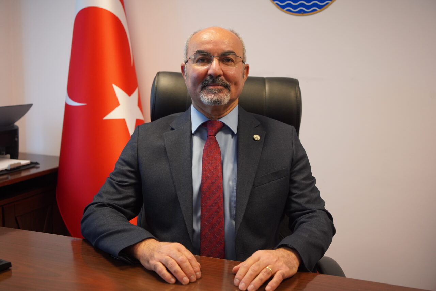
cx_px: 218
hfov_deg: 45.4
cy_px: 146
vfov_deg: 31.2
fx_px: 521
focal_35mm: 43
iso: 2500
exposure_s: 1/160
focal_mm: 43
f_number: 4
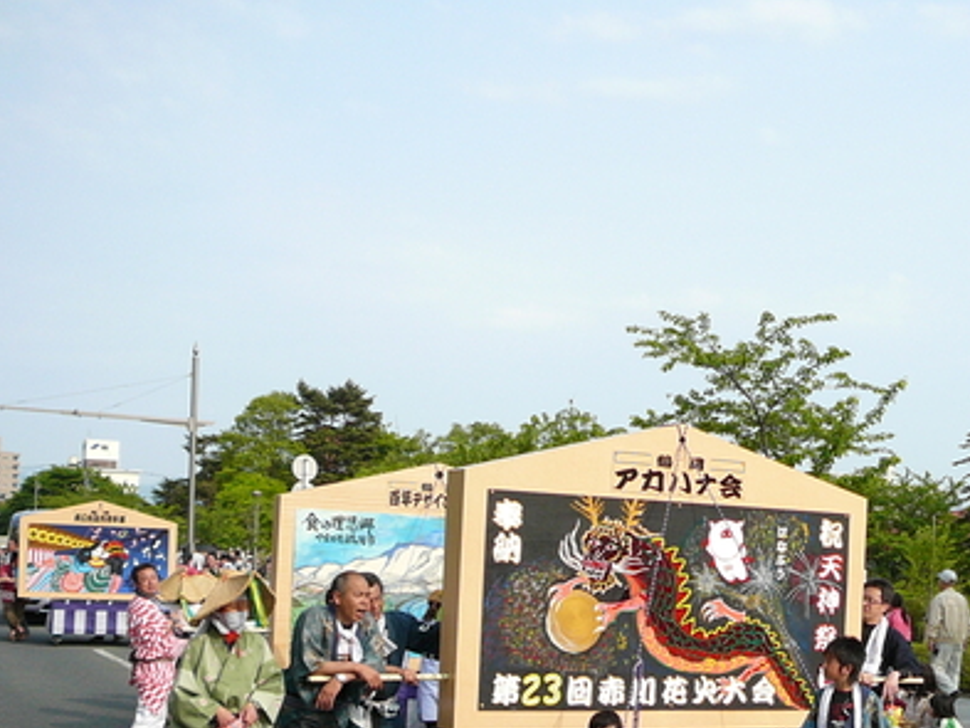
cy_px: 585
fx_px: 1598
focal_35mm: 57
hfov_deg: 33.2
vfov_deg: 25.2
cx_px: 716
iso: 80
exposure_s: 1/1000
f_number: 2.8
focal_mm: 5.2
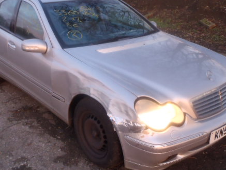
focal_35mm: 41
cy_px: 72
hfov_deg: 45.8
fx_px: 268
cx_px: 116
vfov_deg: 35.1
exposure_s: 1/15
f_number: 3.5
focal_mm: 5
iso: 200
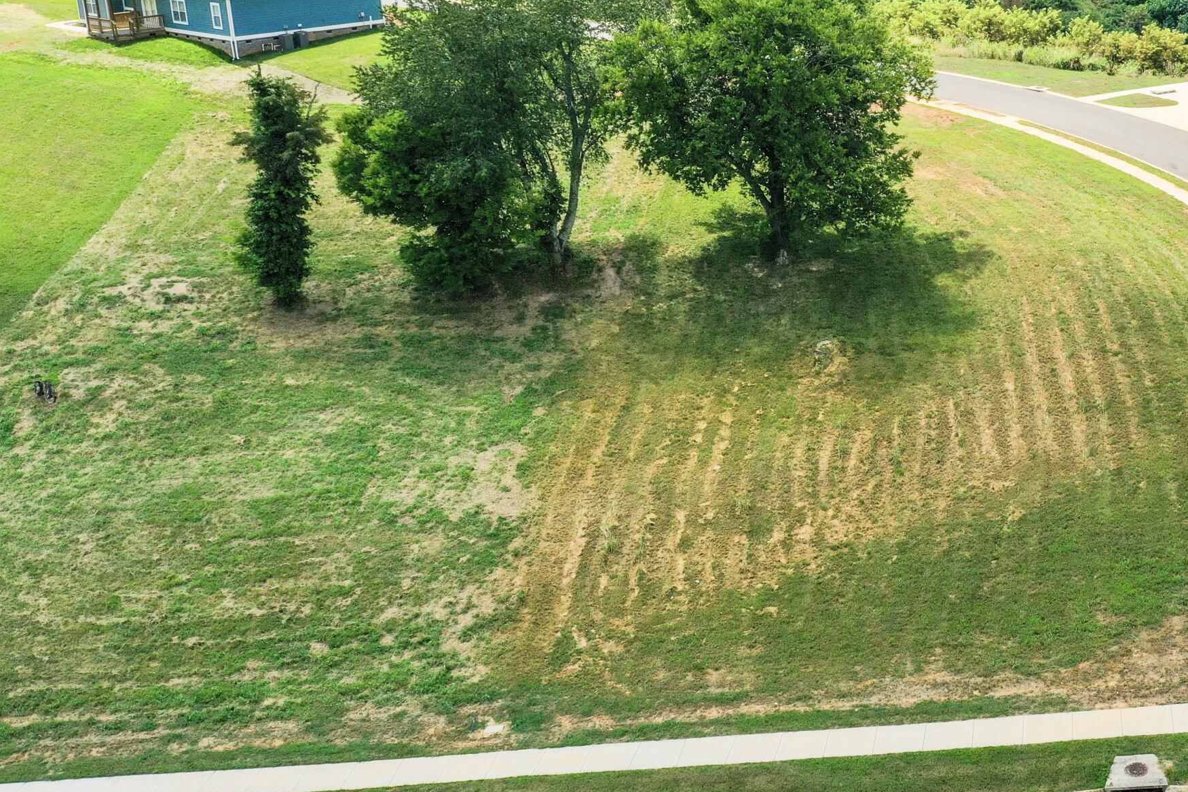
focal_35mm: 48
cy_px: 303
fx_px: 1584
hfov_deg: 39.2
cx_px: 981
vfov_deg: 28.0
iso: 100
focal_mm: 10.26
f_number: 6.3
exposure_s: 1/640
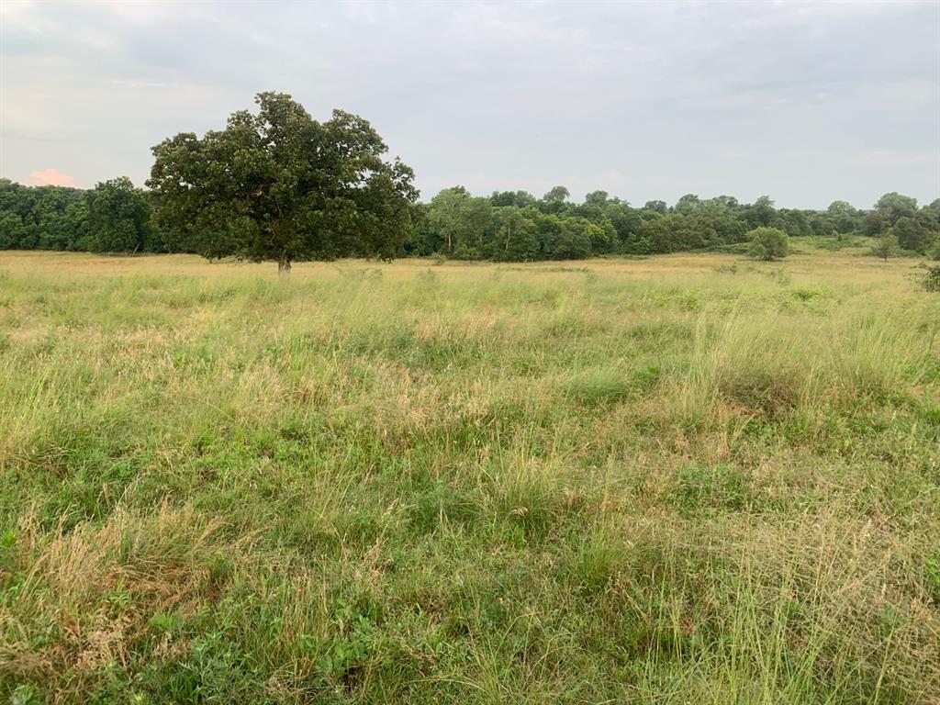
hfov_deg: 67.3
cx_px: 470
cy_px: 352
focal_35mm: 26
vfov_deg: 53.1
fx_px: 706
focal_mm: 4.25
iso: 25
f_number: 1.8
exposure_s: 1/147
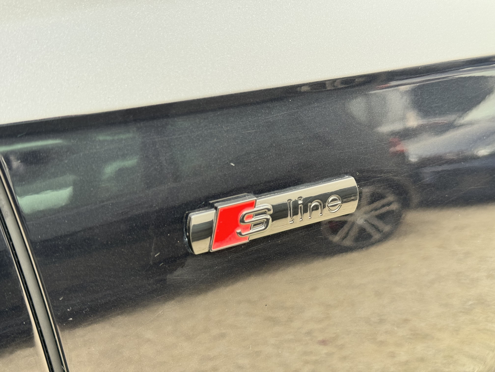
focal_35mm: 48
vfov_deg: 30.3
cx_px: 248
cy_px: 186
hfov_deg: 39.7
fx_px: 686
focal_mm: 6.76
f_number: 1.78
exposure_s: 1/125
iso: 80
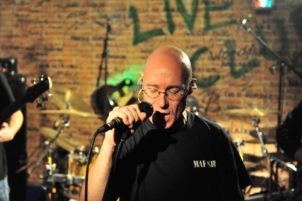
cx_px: 151
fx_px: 520
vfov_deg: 21.9
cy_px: 100
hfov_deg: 32.4
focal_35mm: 62
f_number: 4
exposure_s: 1/125
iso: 6400
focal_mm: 62
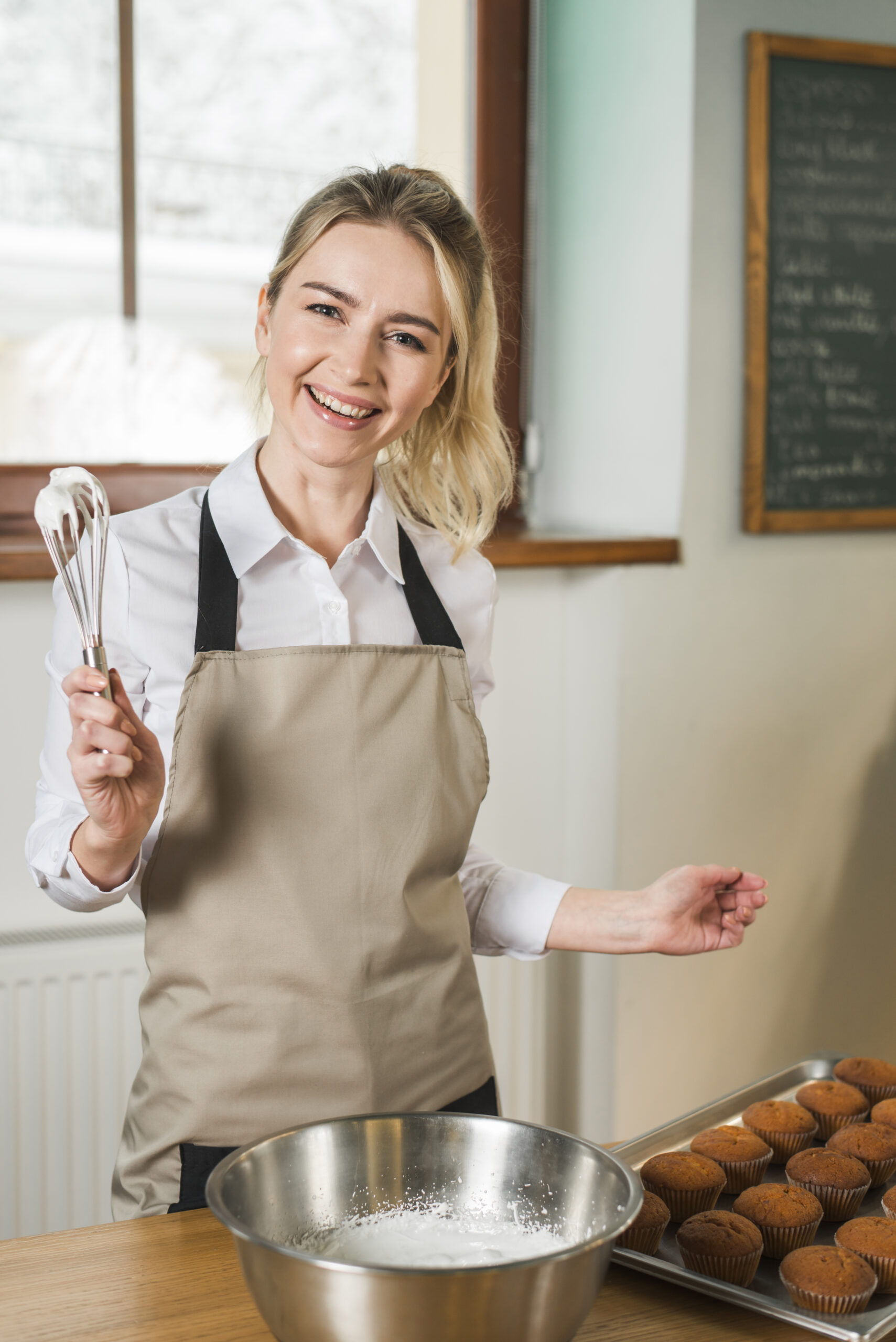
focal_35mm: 50
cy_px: 671
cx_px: 448
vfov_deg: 39.6
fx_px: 1865
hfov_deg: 27.0
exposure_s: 1/160
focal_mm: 50
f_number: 3.2
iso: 500
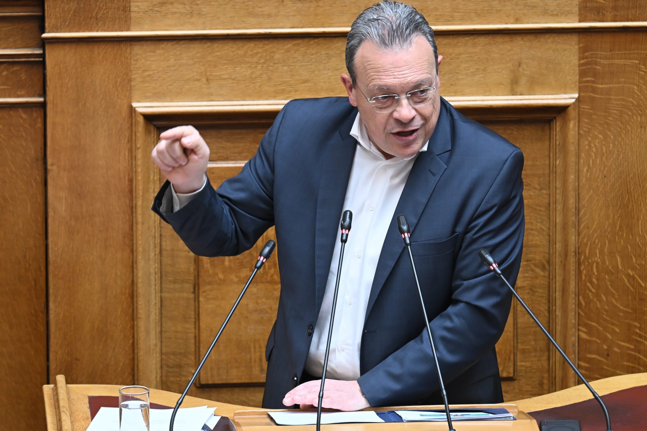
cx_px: 324
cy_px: 216
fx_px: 7727
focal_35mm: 430
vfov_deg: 3.2
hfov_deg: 4.8
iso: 3200
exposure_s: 1/250
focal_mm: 430
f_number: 6
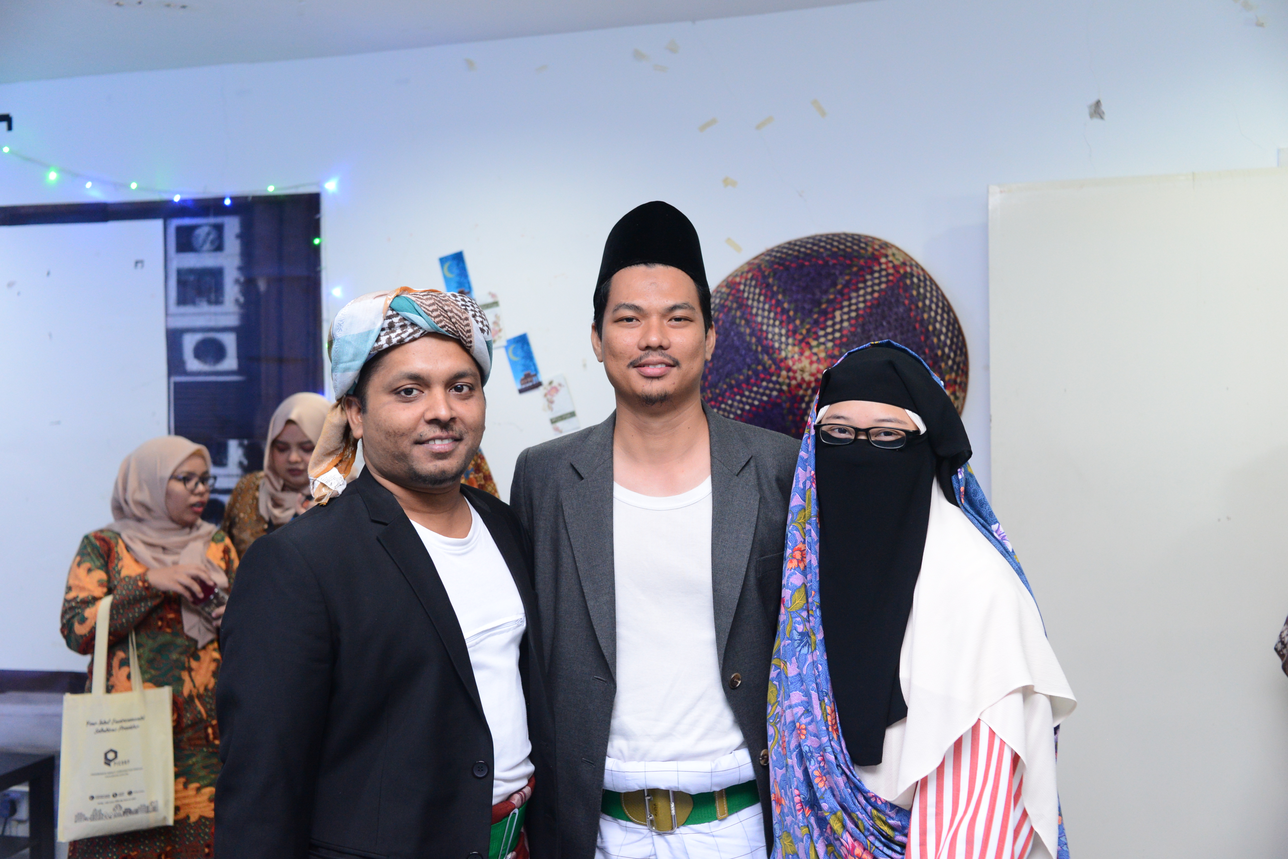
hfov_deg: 54.4
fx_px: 1252
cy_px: 430
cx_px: 644
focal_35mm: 35
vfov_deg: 37.9
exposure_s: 1/125
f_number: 3.5
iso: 2500
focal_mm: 35
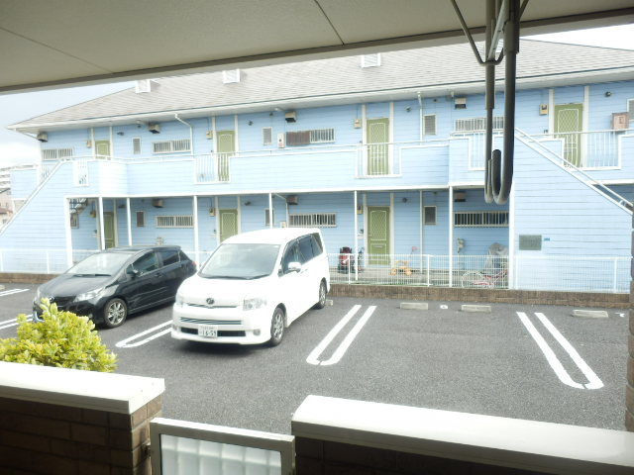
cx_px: 317
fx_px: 440
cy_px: 238
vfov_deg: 56.8
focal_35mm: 24
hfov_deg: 71.6
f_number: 3
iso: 80
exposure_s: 1/200
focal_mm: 4.2
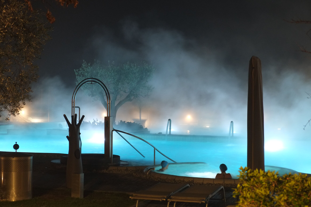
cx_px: 160
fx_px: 596
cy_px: 106
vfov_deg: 19.7
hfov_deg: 29.2
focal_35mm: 69
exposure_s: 1/4
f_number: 4
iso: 1600
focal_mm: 44.4
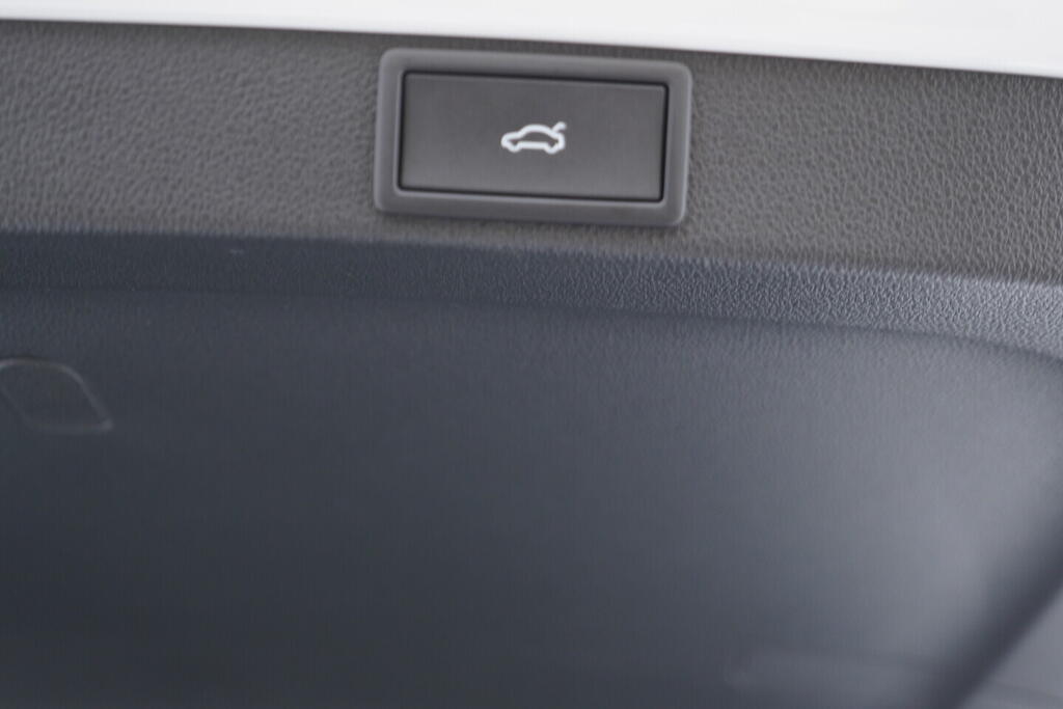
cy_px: 354
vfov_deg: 36.9
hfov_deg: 53.1
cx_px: 532
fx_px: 1063
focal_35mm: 36
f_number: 2.8
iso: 320
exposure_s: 1/40
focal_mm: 24
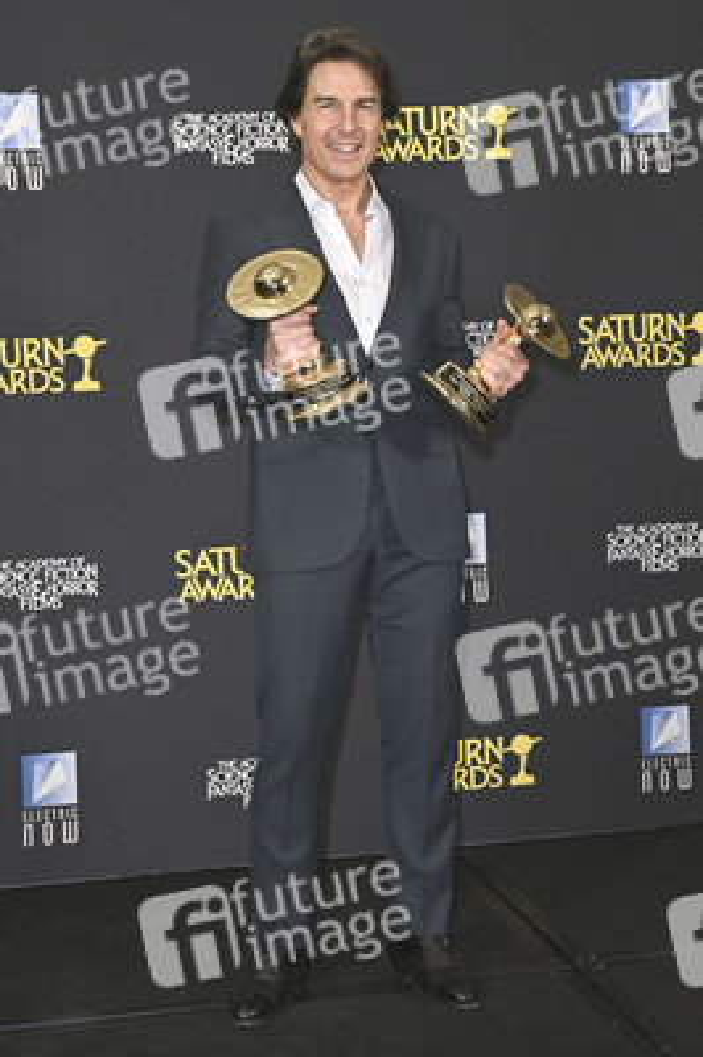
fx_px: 1350
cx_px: 352
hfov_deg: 29.2
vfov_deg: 42.8
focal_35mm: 46
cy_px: 528
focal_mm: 46
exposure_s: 1/320
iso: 2000
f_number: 5.6
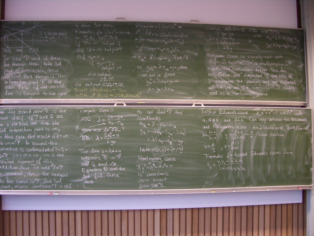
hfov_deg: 51.4
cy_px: 121
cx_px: 154
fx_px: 327
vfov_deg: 39.6
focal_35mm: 36
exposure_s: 1/15
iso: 200
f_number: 2.6
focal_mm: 5.8
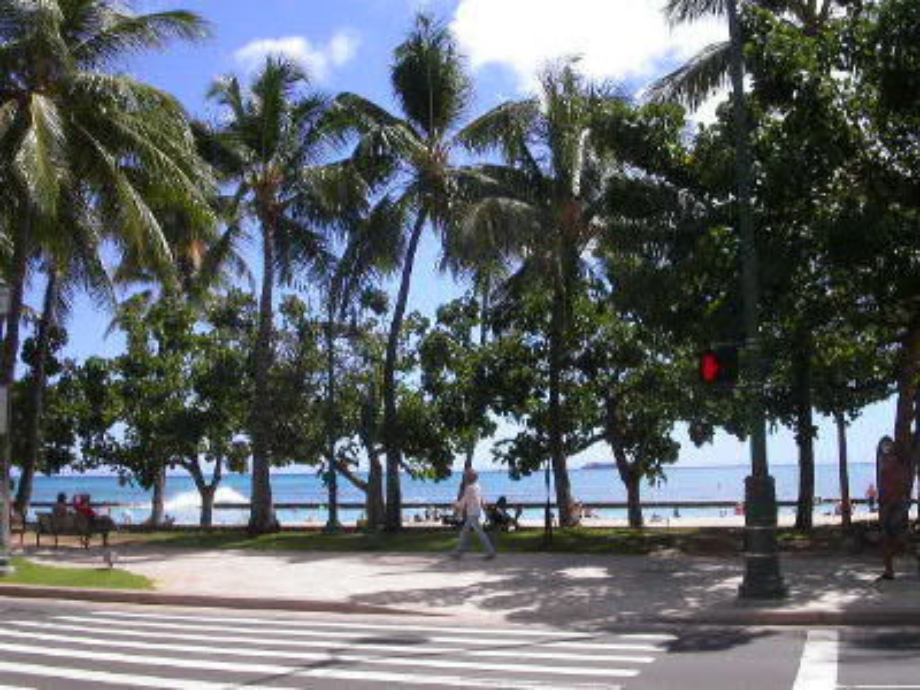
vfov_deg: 37.7
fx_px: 1010
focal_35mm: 38
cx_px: 460
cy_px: 345
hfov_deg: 49.0
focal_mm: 7.8
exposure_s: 1/350
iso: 100
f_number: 8
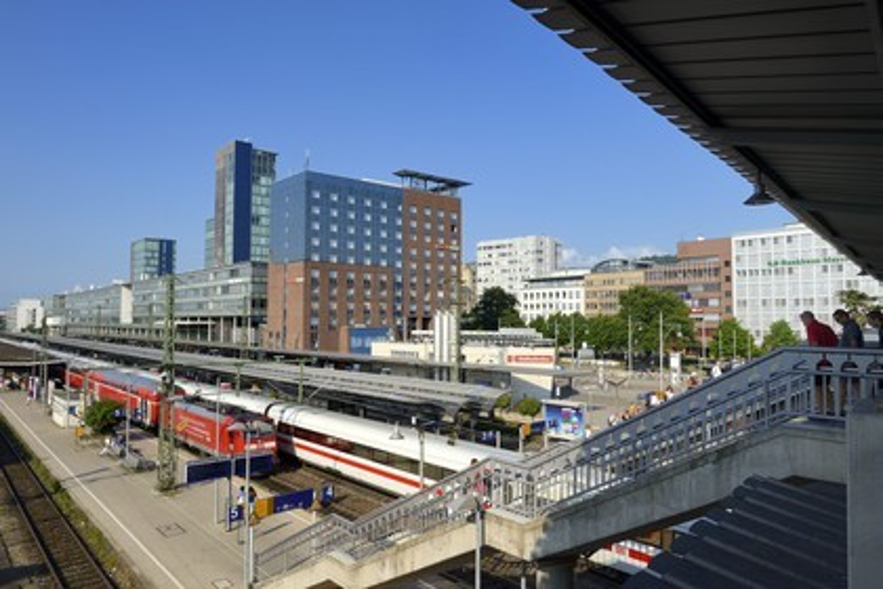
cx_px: 442
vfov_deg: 53.1
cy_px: 294
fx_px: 589
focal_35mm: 24
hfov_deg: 73.7
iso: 200
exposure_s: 1/200
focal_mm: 24
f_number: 14
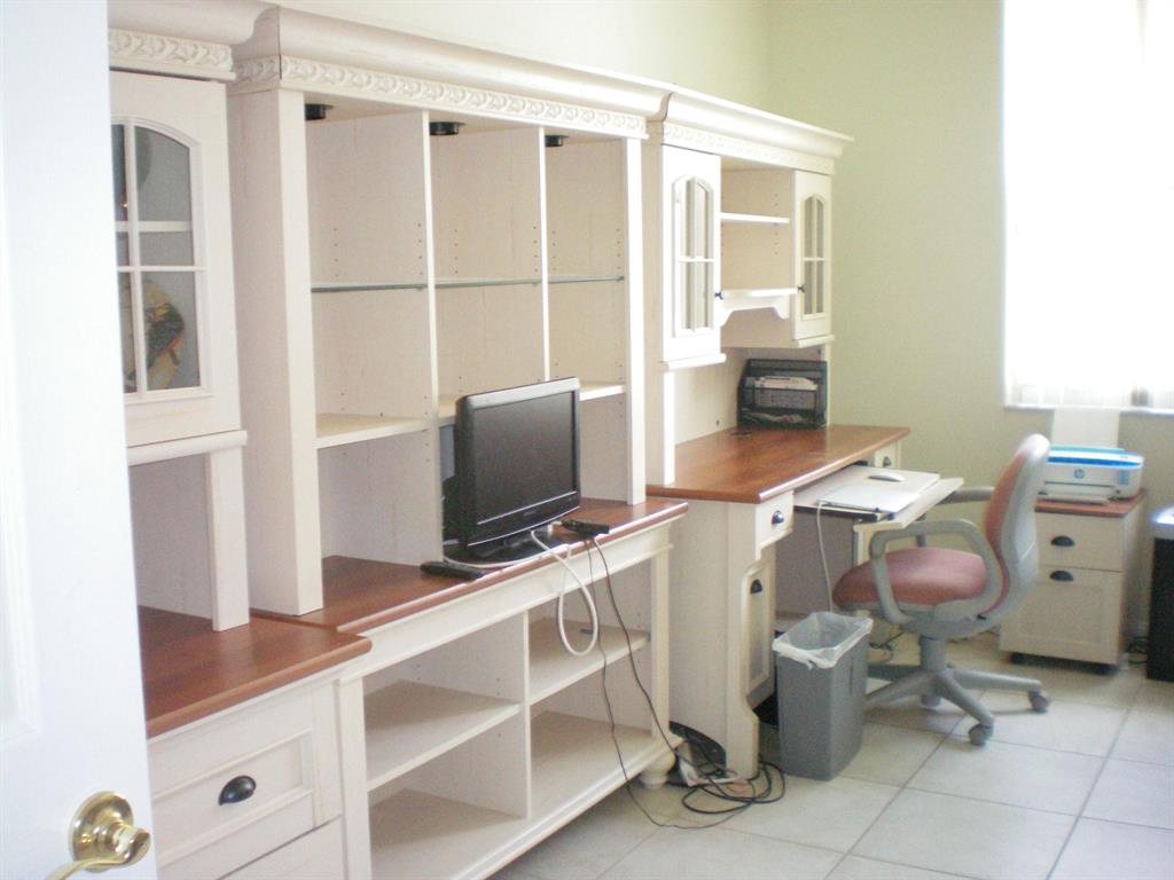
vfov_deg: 37.7
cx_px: 587
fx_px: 1289
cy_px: 440
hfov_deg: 49.0
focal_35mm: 38
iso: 400
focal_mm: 6.3
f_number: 3.1
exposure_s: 1/60
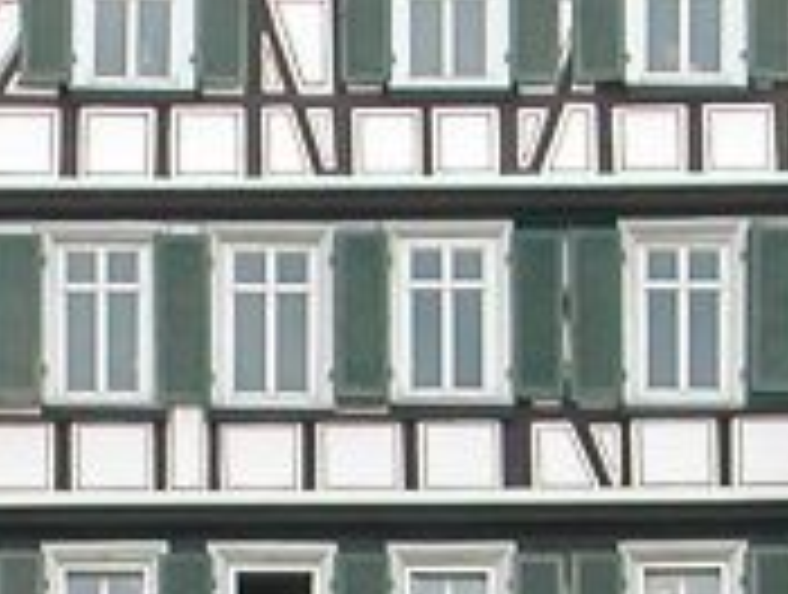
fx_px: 6661
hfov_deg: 6.8
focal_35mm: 292
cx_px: 248
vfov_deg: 5.0
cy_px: 1053
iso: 100
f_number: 3.5
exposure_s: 1/338
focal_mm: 9.7
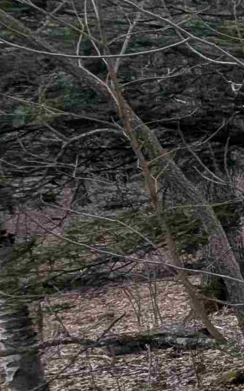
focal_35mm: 72
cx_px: 824
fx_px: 767
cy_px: 193
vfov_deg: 28.6
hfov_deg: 10.0
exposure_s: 1/1513
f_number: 2.2
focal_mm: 2.22
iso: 39
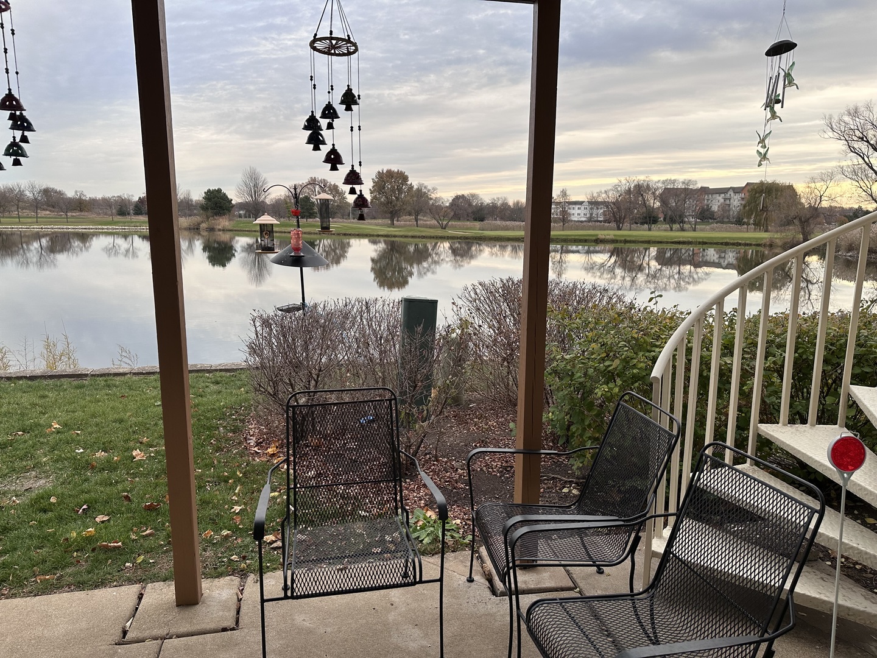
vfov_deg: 56.8
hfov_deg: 71.6
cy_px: 329
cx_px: 438
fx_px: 608
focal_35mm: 24
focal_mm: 6.86
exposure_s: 1/506
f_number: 1.78
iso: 80
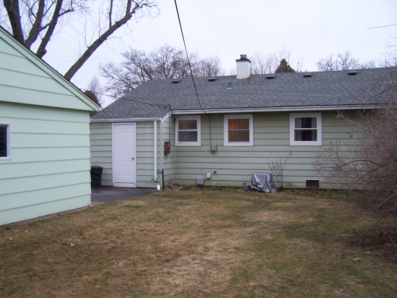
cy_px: 149
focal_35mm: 38
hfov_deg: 49.0
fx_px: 436
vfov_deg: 37.7
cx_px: 198
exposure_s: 1/60
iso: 80
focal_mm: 6.3
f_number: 2.8
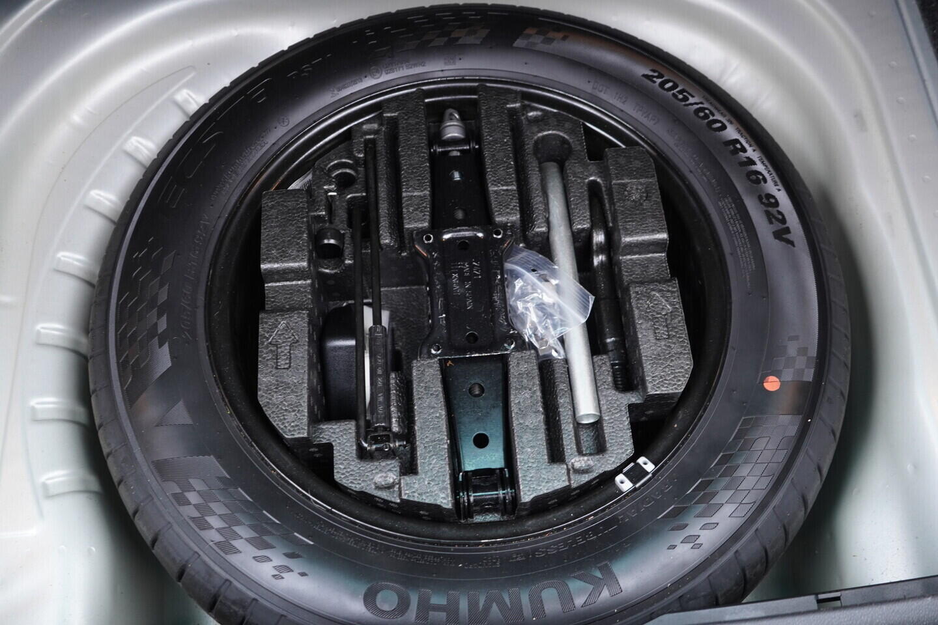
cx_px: 469
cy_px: 312
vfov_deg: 36.9
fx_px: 938
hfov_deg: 53.1
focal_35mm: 36
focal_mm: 24
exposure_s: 1/40
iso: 640
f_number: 2.8
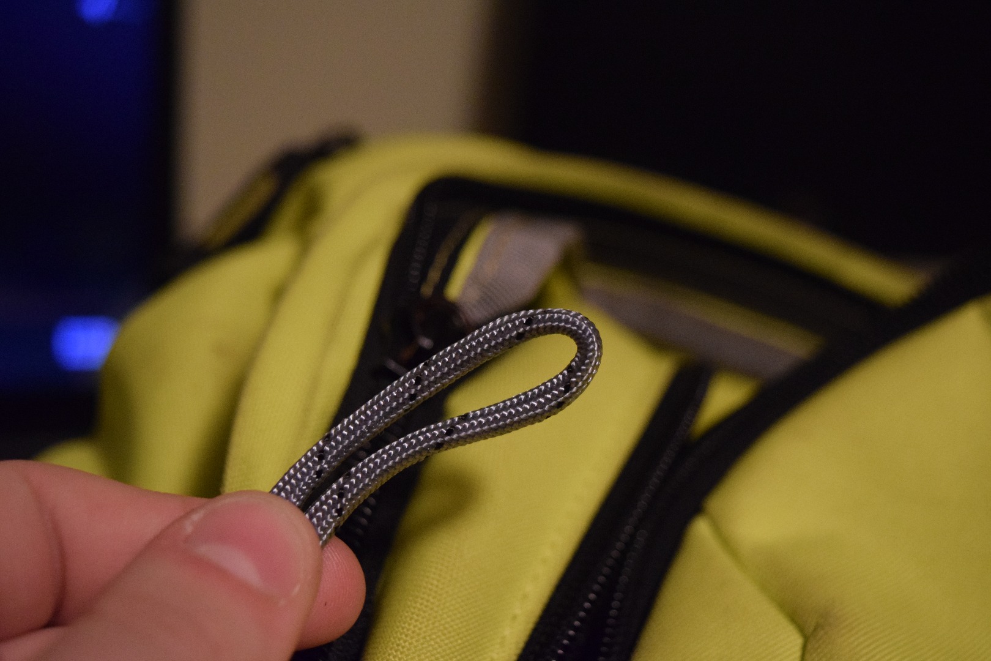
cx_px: 496
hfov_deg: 38.9
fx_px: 1404
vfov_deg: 26.5
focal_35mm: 51
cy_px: 330
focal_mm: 34
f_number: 4.5
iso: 3200
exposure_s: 1/60
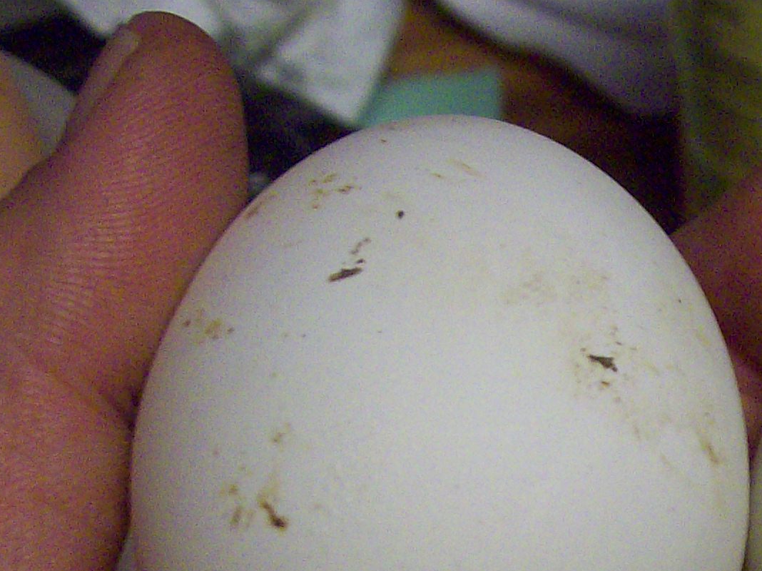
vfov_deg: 15.0
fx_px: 2112
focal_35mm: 96
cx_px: 759
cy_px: 612
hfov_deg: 19.8
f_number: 2.7
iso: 160
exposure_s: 1/8
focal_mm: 6
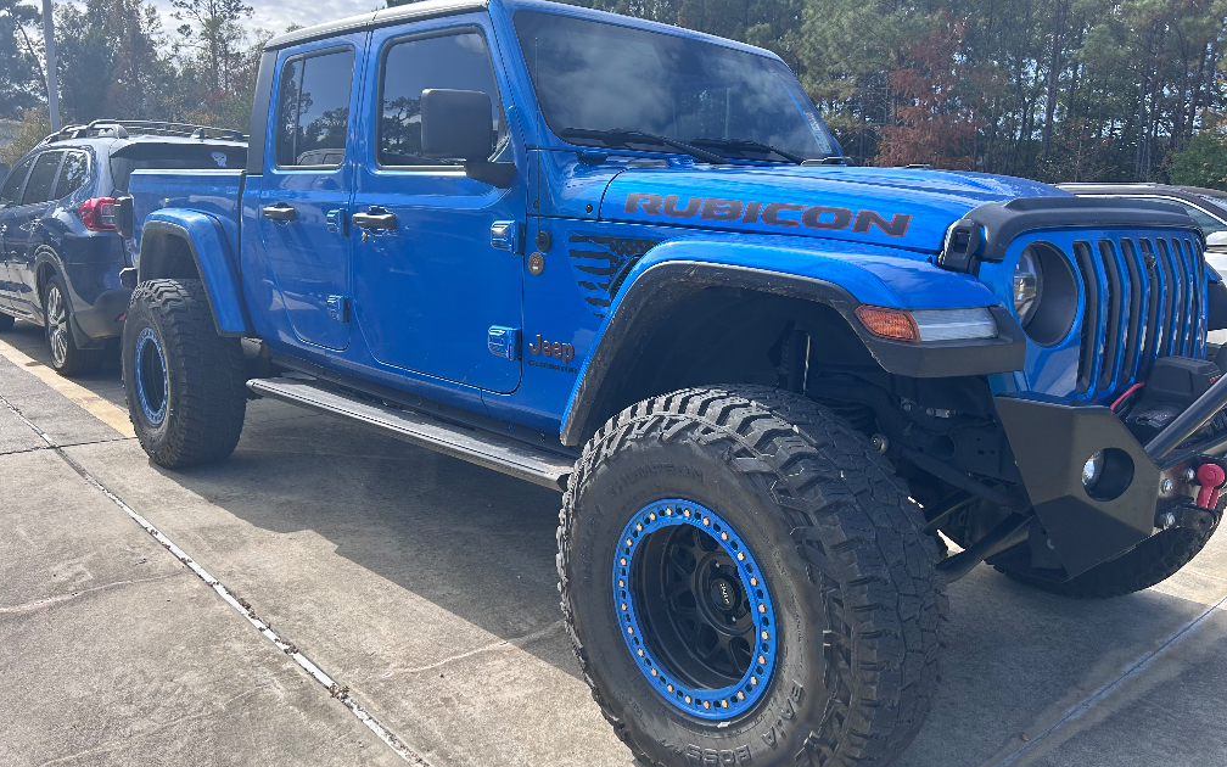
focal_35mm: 28
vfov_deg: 44.5
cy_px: 369
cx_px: 614
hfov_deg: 66.5
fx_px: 936
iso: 50
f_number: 1.5
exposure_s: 1/2695
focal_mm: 5.7
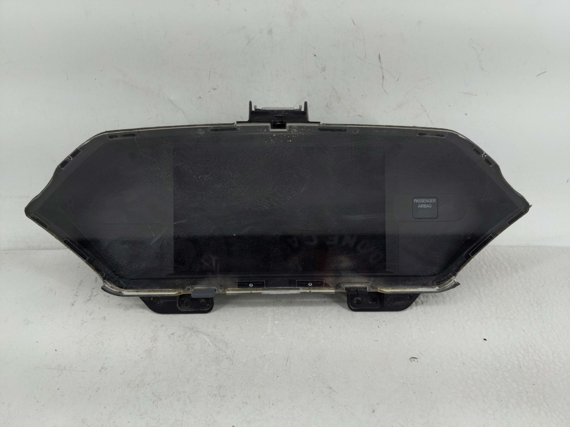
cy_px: 214
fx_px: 412
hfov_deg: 69.4
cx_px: 285
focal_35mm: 25
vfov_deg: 54.9
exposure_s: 1/140
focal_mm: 4.38
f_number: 1.73
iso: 55
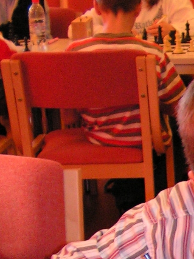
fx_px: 904
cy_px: 299
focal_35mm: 121
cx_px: 309
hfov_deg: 11.6
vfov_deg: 15.7
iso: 200
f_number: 3.2
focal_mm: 6
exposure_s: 1/40
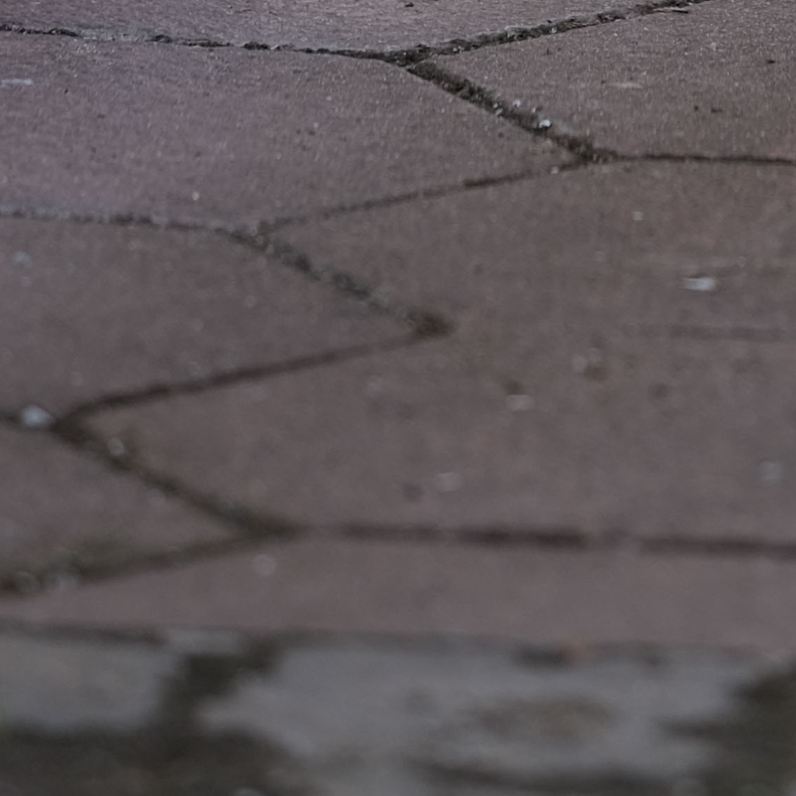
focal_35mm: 556
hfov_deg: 3.1
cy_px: -1075
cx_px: 936
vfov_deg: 3.1
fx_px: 14465
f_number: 3.6
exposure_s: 1/125
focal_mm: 80
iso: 160
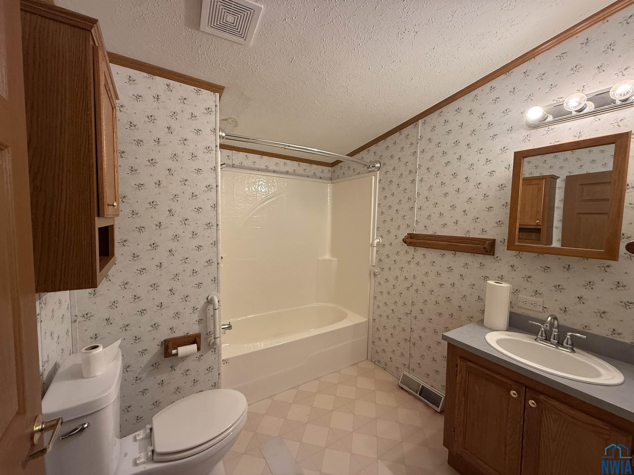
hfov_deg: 102.1
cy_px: 238
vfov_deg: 85.7
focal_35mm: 14
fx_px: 256
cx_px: 317
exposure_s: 1/60
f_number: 2.2
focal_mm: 2.22
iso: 200
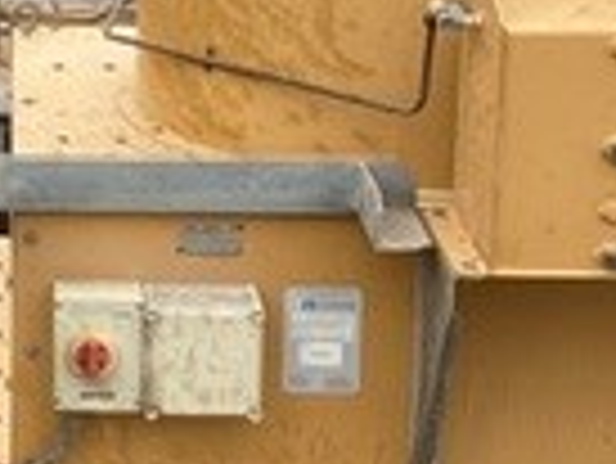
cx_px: -301
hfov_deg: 12.9
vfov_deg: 10.2
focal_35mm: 145
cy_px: 126
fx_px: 2583
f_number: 2.4
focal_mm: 3.3
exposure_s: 1/194
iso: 25
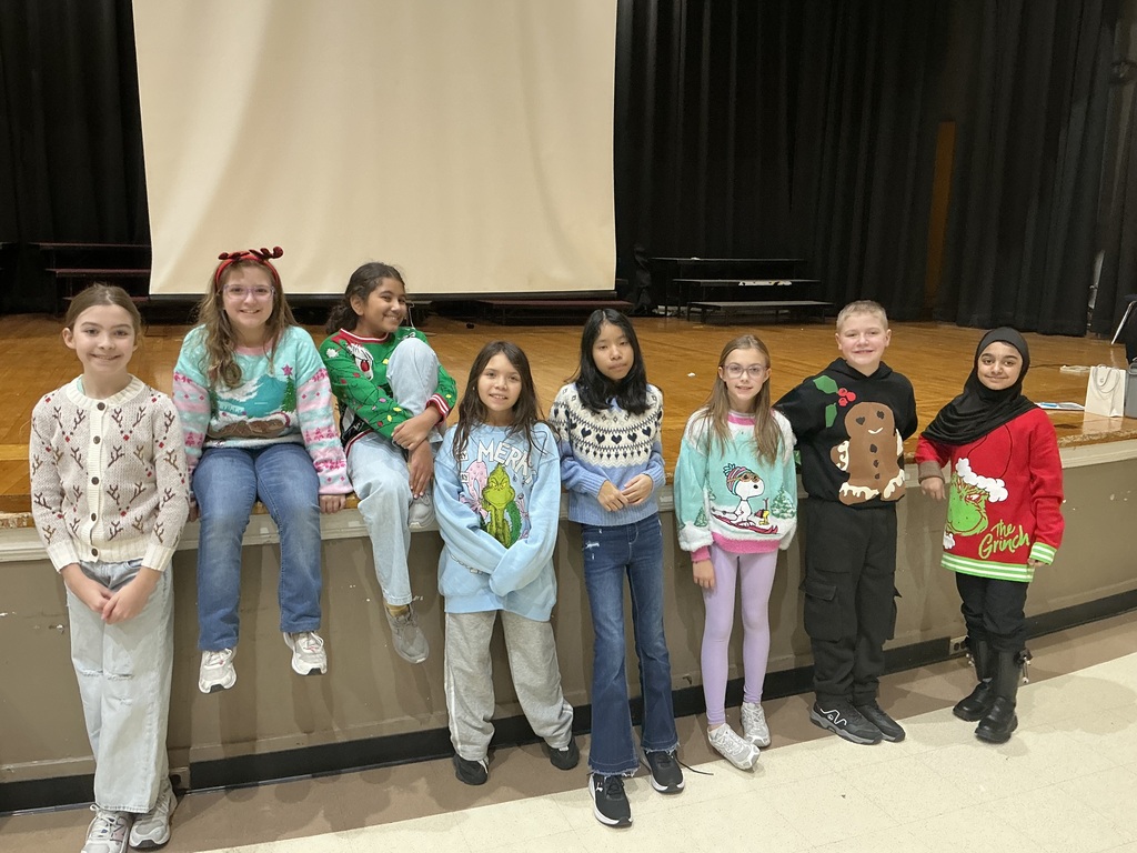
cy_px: 426
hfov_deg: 63.4
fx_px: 920
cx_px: 568
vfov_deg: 49.7
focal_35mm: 28
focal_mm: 3
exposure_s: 1/60
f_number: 1.8
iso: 160
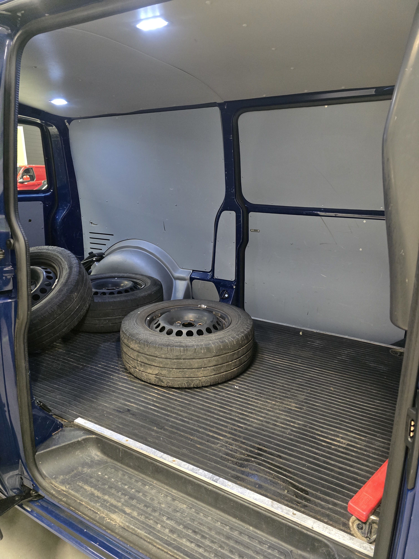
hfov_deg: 58.9
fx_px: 371
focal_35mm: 23
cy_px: 280
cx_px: 210
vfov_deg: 73.9
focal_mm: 6.3
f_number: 1.7
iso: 2000
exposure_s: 1/100
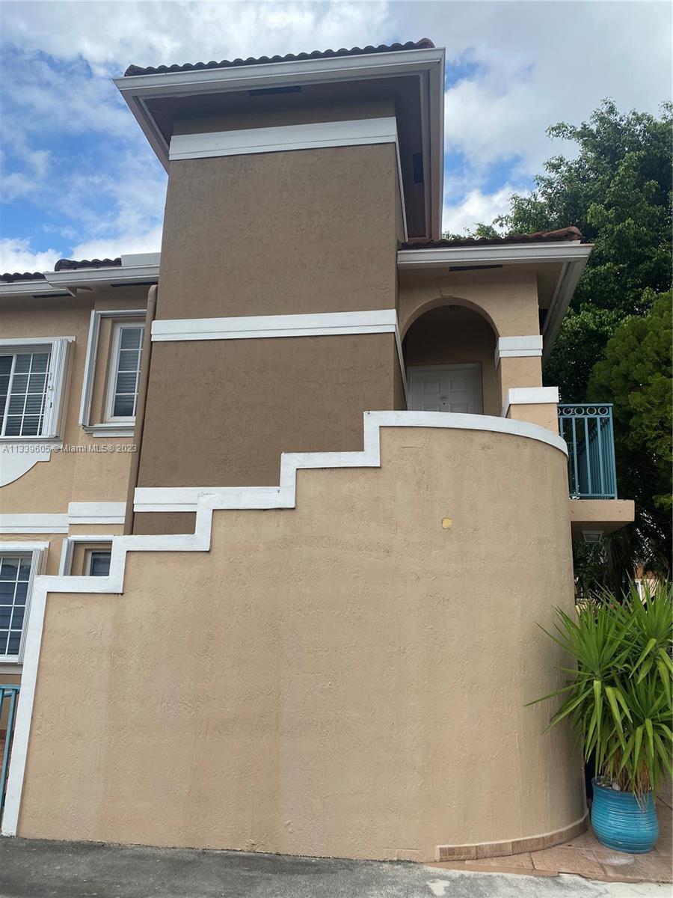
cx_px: 336
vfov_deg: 67.3
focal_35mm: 26
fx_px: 674
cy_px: 449
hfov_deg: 53.1
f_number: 1.8
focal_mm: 4.25
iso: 32
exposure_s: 1/1629
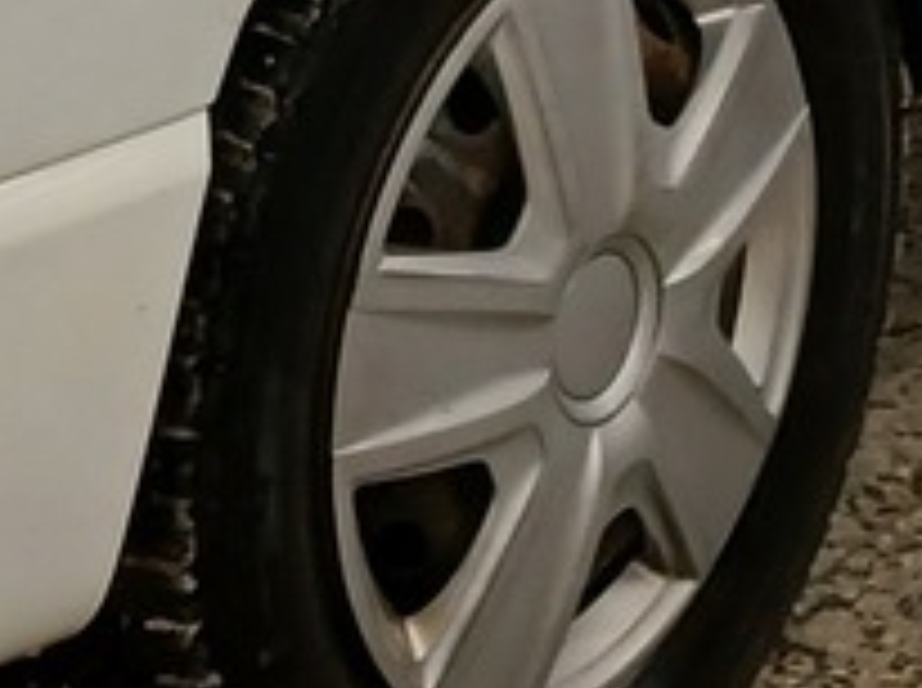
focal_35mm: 176
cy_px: -931
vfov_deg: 7.8
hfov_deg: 11.2
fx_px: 4680
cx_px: 22
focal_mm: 4.6
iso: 250
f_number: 1.8
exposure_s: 1/50
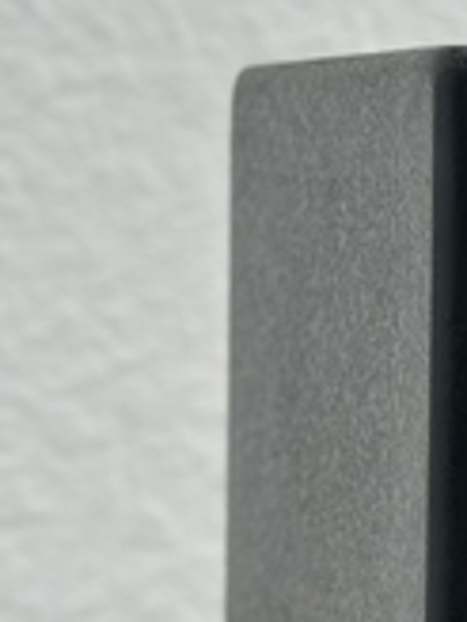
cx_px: 1200
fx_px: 4209
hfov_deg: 6.0
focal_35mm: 234
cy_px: 425
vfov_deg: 8.5
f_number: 1.78
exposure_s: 1/218
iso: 80
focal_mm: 6.86
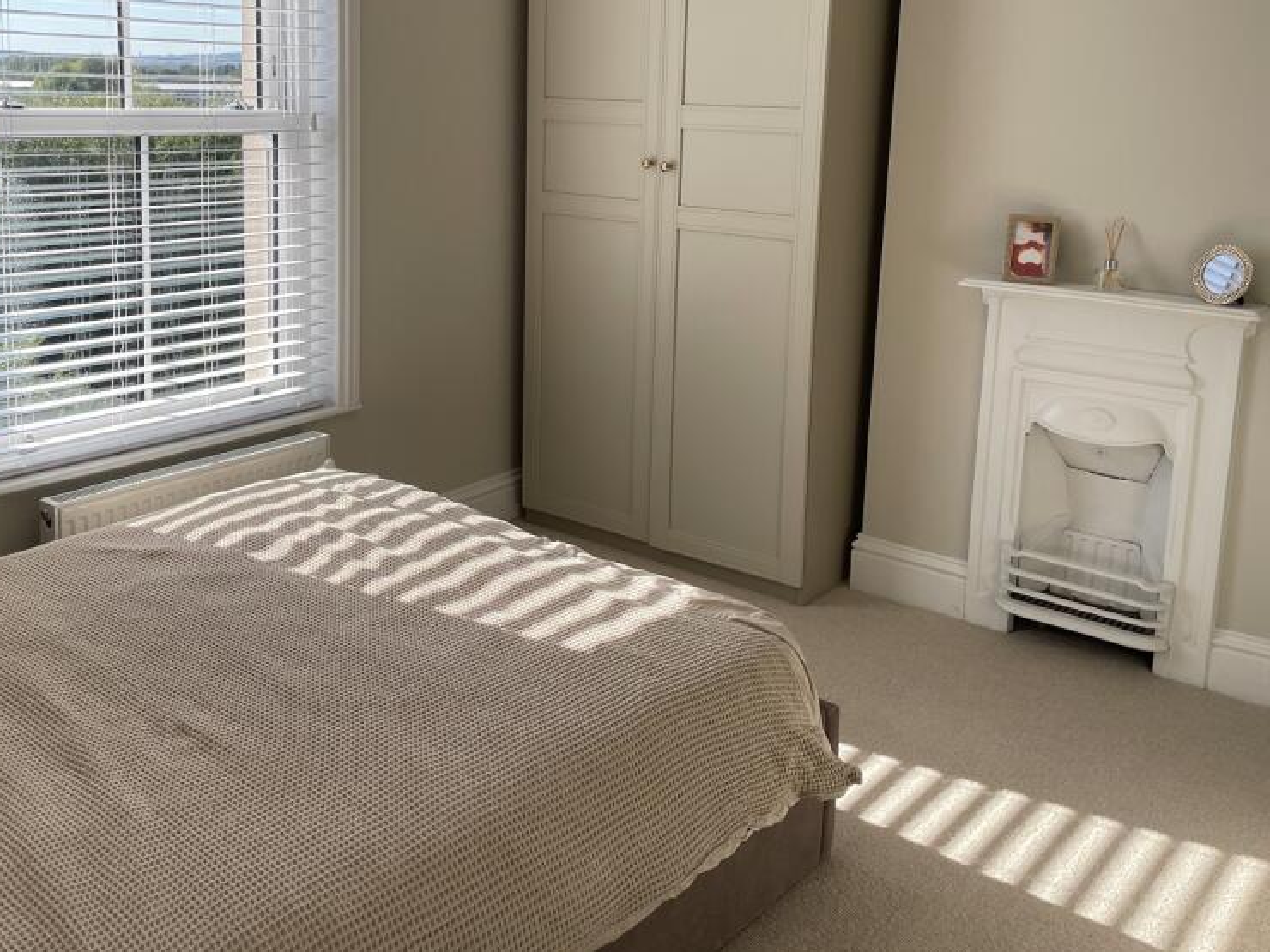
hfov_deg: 51.1
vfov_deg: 39.2
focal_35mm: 36
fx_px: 1321
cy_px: 316
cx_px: 529
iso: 32
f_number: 1.6
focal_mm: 4.2
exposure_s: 1/895
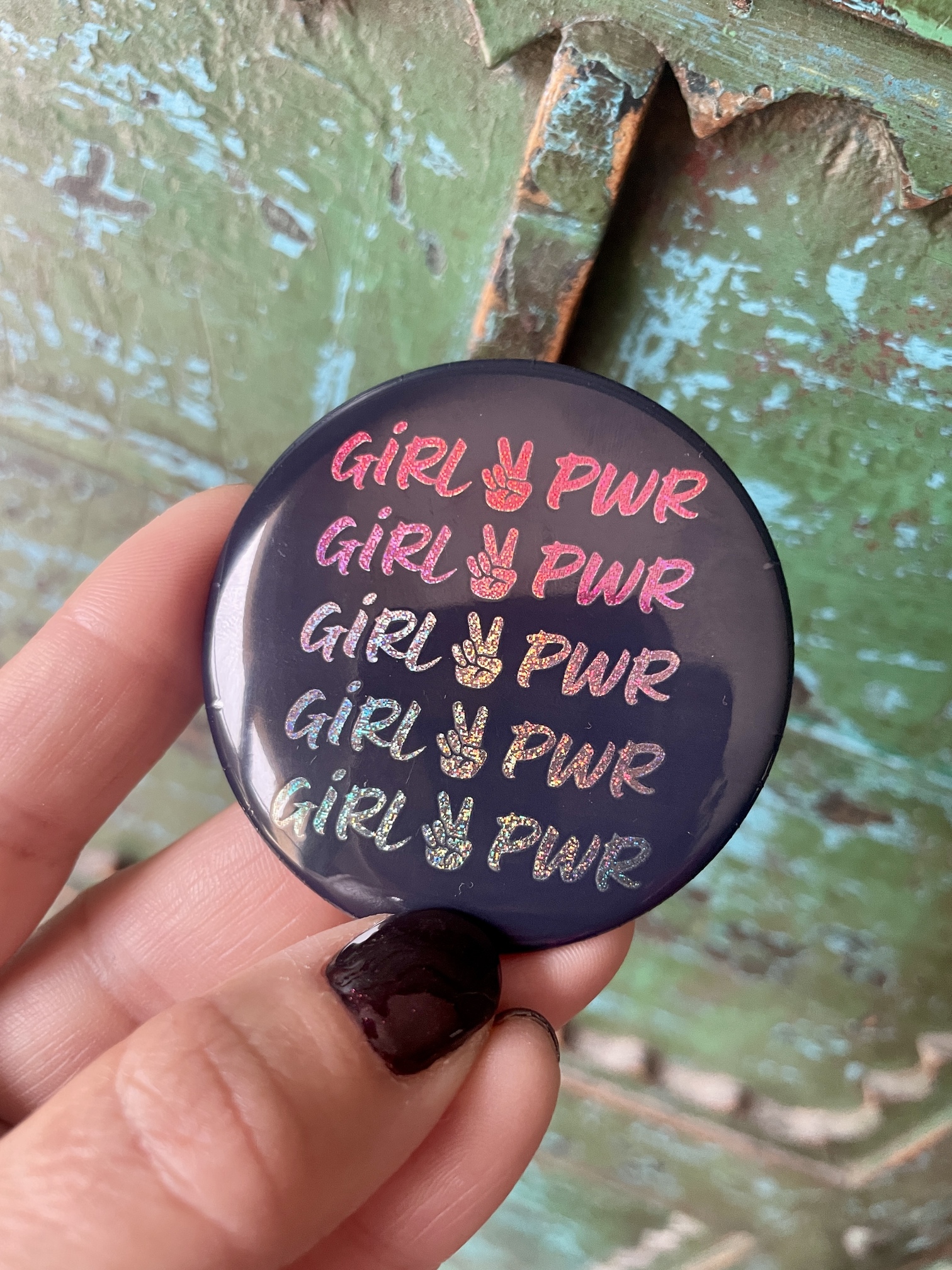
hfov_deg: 53.1
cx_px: 476
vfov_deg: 67.3
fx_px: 953
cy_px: 635
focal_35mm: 26
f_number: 1.6
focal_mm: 4.2
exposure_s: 1/60
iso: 320
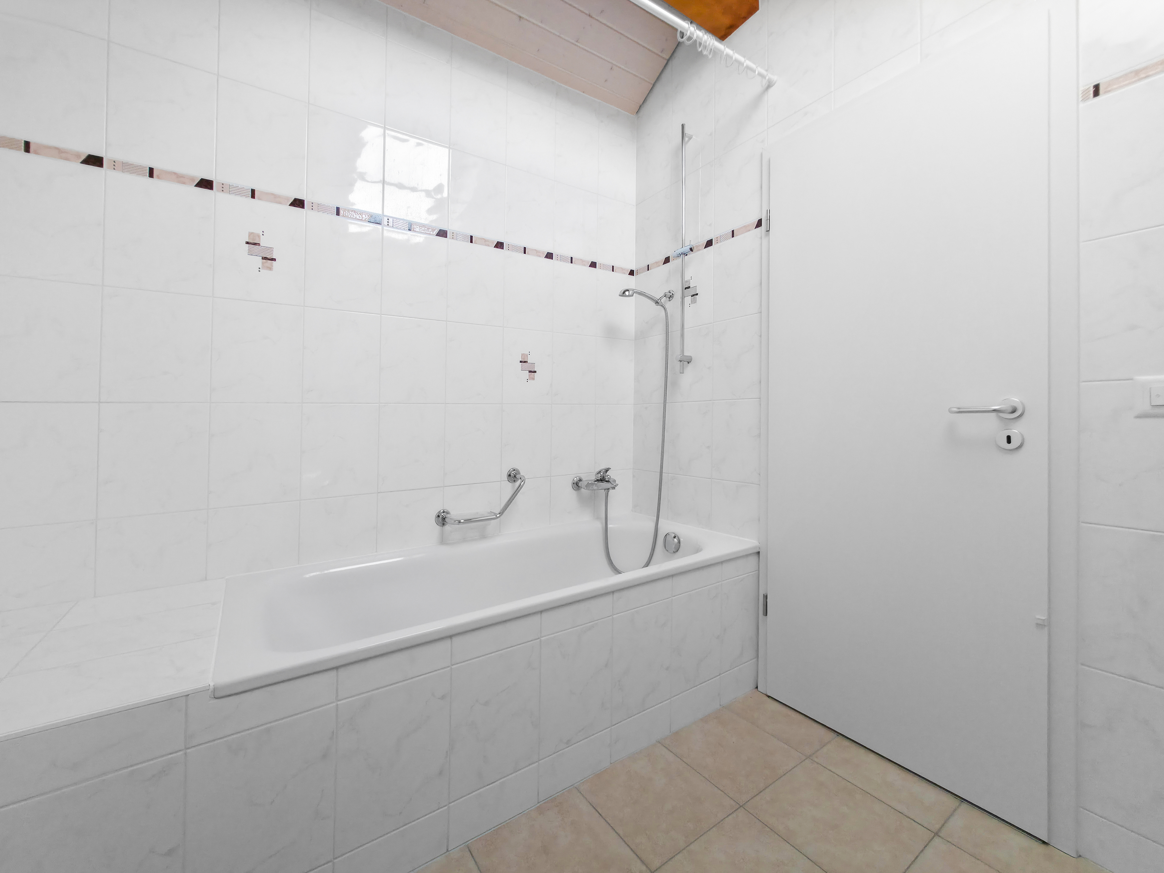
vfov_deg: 89.9
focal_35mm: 13
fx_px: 437
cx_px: 582
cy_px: 436
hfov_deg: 106.2
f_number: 1.9
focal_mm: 2.2
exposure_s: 1/50
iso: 80
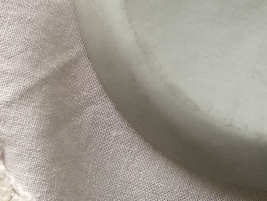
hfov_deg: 24.8
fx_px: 571
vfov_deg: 19.1
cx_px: 281
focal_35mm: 74
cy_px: -19
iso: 125
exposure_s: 1/33
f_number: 2.4
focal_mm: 3.3
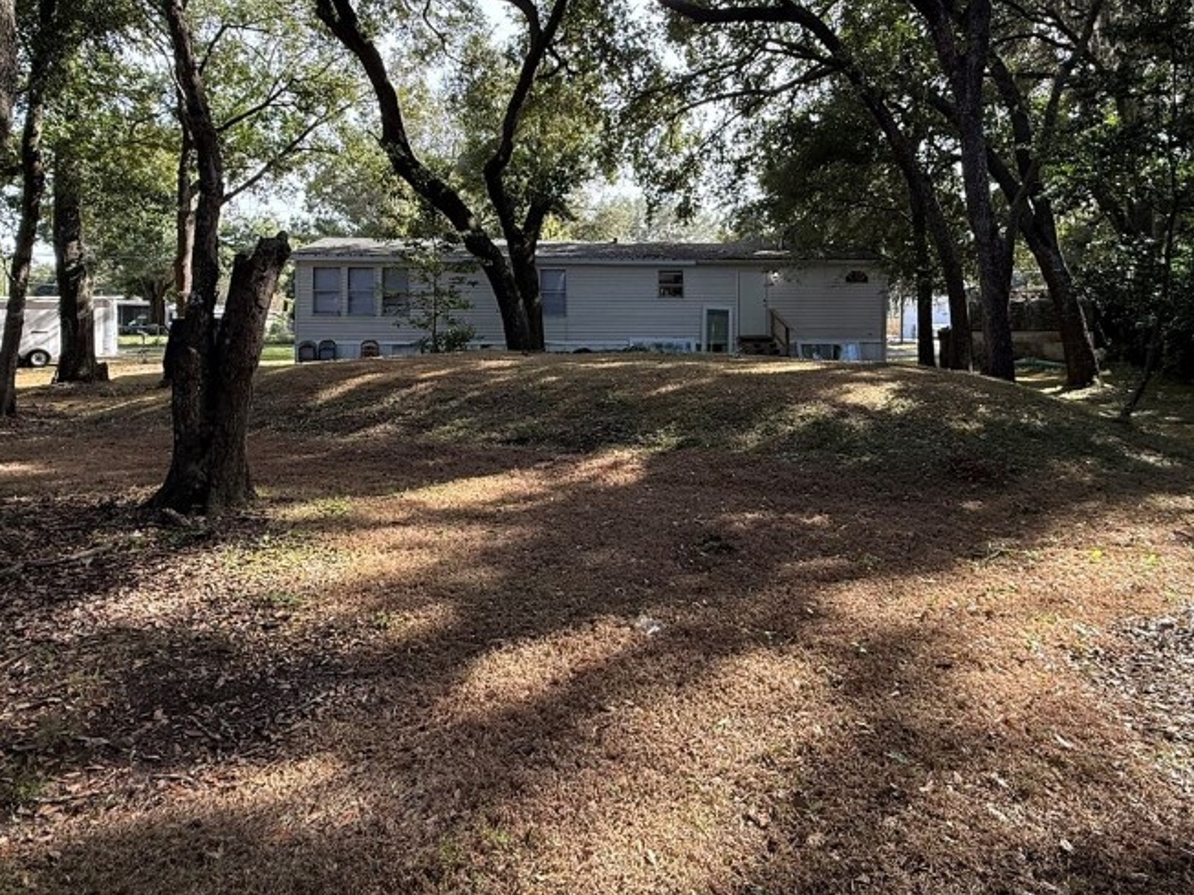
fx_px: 759
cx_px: 593
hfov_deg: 76.4
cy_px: 307
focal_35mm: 22
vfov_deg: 59.8
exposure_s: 1/241
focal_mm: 2.22
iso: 64
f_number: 2.2
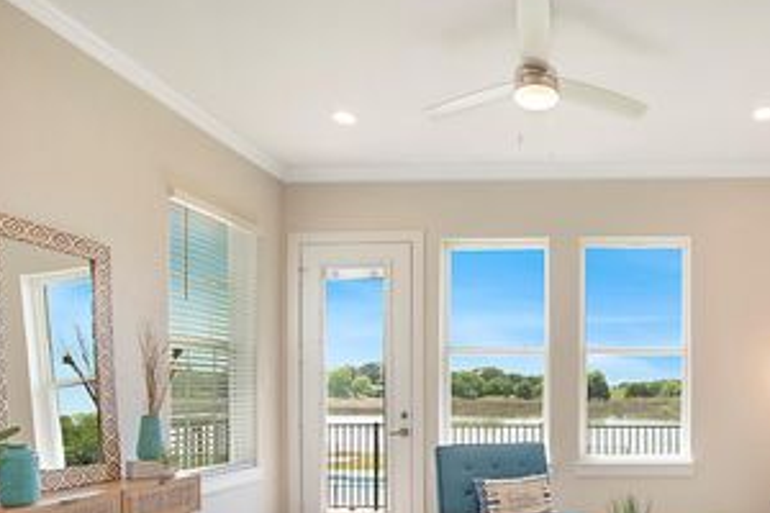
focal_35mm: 25
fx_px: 535
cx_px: 590
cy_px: 394
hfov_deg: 66.4
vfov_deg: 49.0
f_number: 7.1
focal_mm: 10
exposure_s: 1/100
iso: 100
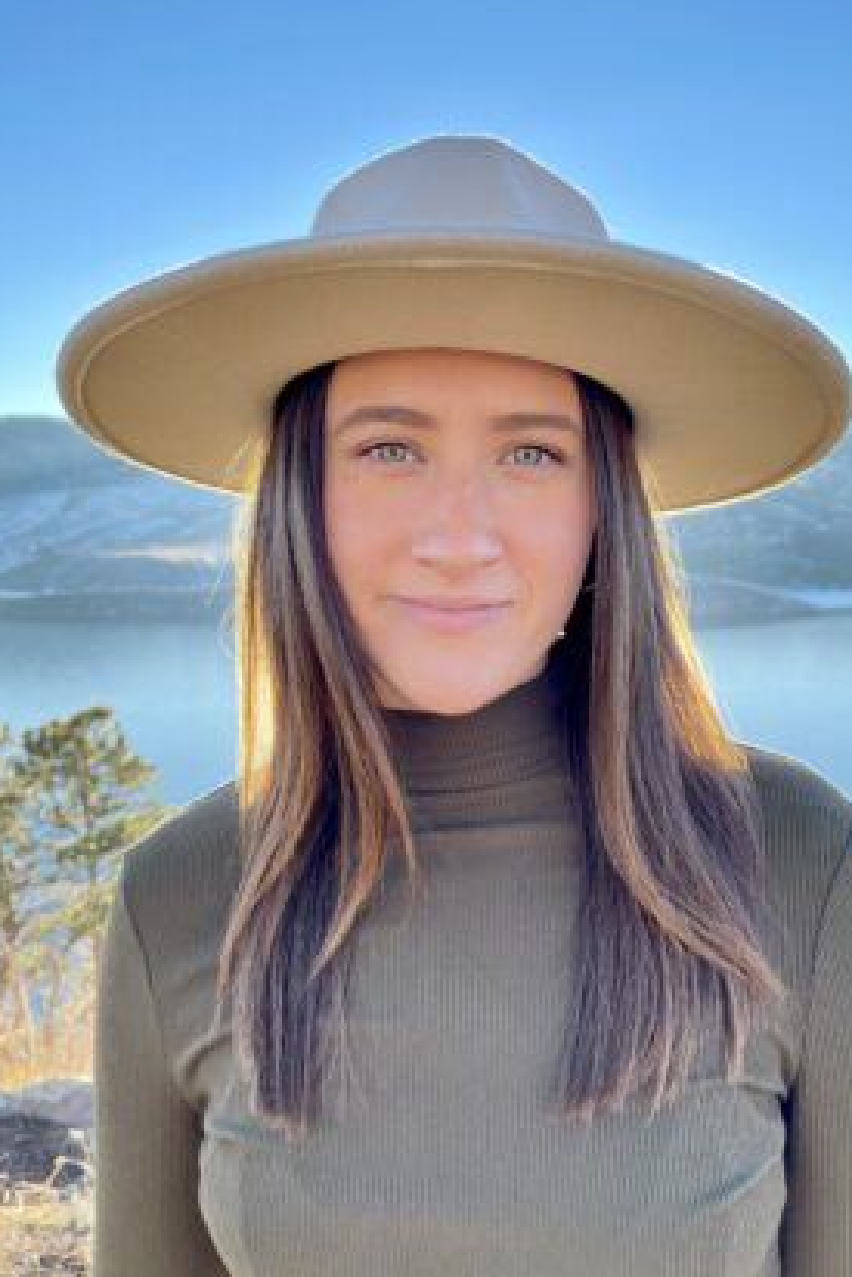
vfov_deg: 65.4
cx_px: 437
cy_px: 625
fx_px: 993
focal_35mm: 28
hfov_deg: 46.4
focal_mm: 5.1
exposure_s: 1/470
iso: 32
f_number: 1.6
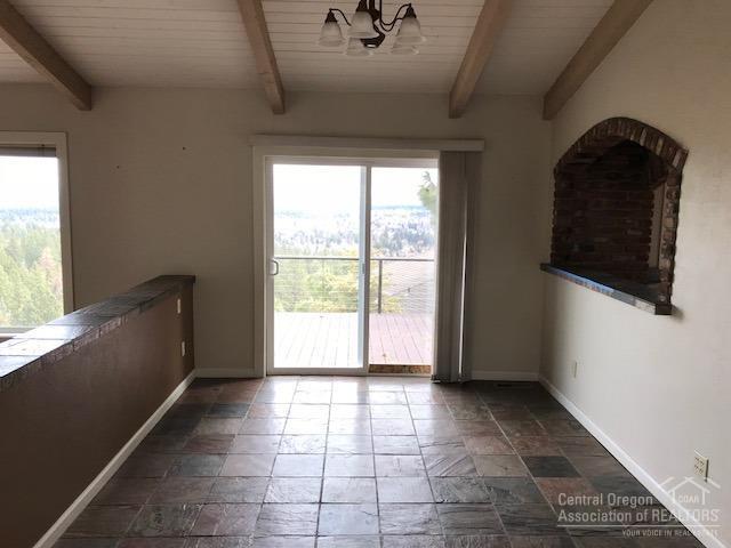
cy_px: 274
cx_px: 366
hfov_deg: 63.4
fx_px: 591
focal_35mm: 28
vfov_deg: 49.7
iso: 20
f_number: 1.8
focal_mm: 3.99
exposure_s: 1/120
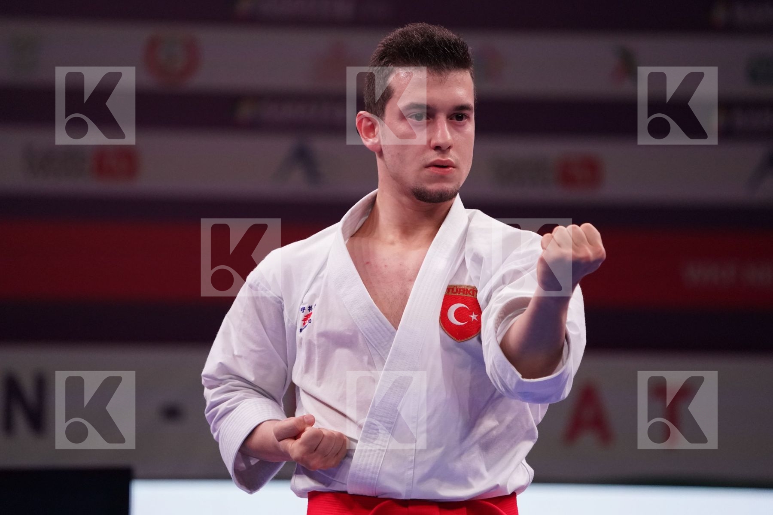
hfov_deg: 6.3
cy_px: 258
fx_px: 7021
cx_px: 386
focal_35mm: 327
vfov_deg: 4.2
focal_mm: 327
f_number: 5.6
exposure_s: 1/500
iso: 6400
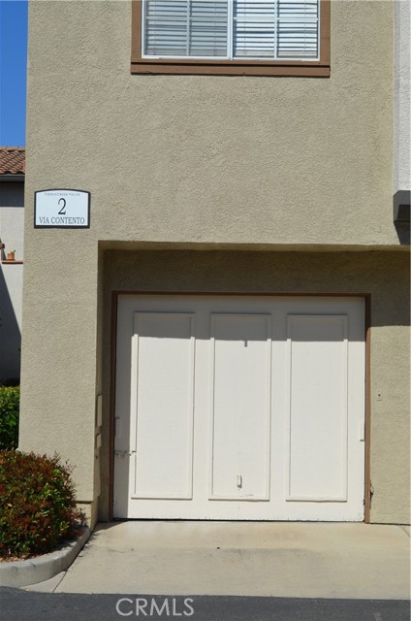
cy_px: 310
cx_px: 206
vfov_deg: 33.5
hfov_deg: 22.5
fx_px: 1032
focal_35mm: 60
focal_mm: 40
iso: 100
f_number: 9
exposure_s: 1/320
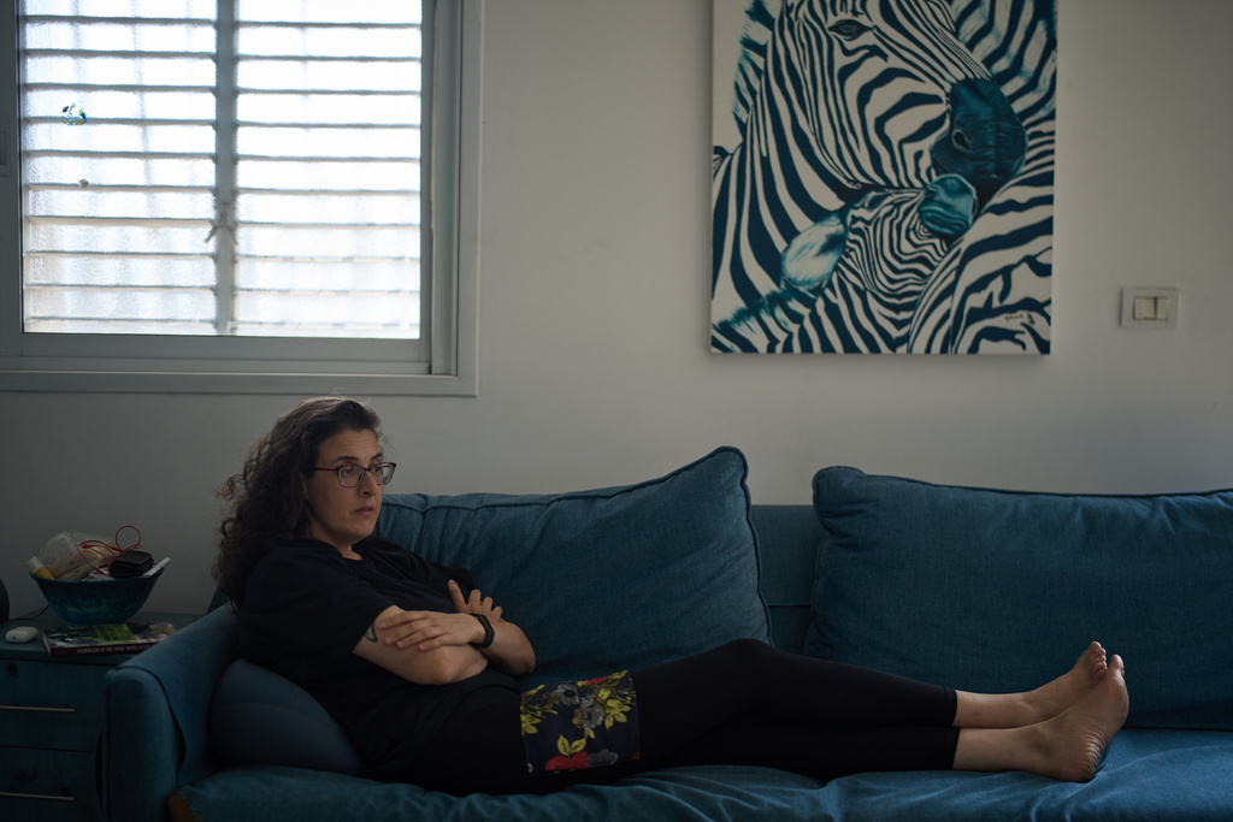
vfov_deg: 27.0
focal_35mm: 50
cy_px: 411
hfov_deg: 39.6
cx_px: 616
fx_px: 1713
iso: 500
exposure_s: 1/2000
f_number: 1.4
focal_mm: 50
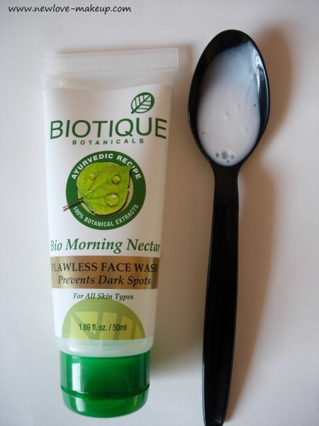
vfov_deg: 49.0
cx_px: 160
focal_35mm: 38
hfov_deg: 37.7
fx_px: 467
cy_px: 213
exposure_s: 1/40.3
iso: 64
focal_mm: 7.8
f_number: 2.8
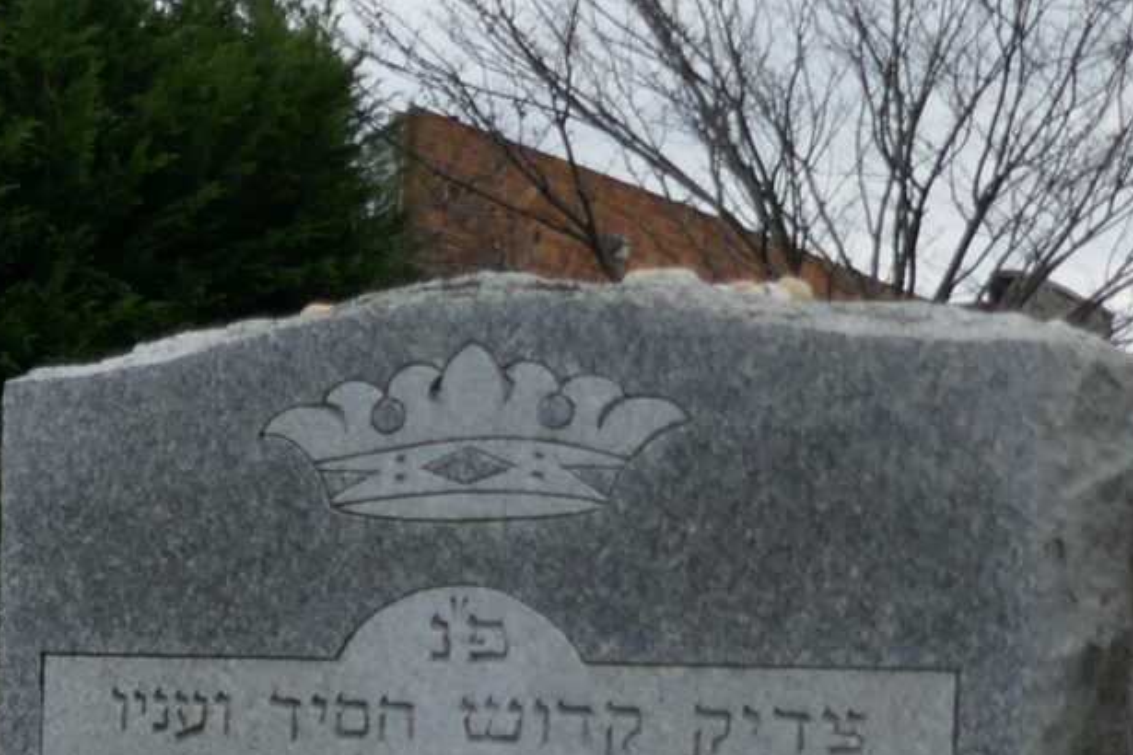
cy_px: 804
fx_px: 3273
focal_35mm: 104
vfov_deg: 12.9
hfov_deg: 15.6
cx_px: -1144
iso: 125
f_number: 2.8
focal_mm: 9.1
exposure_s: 1/640
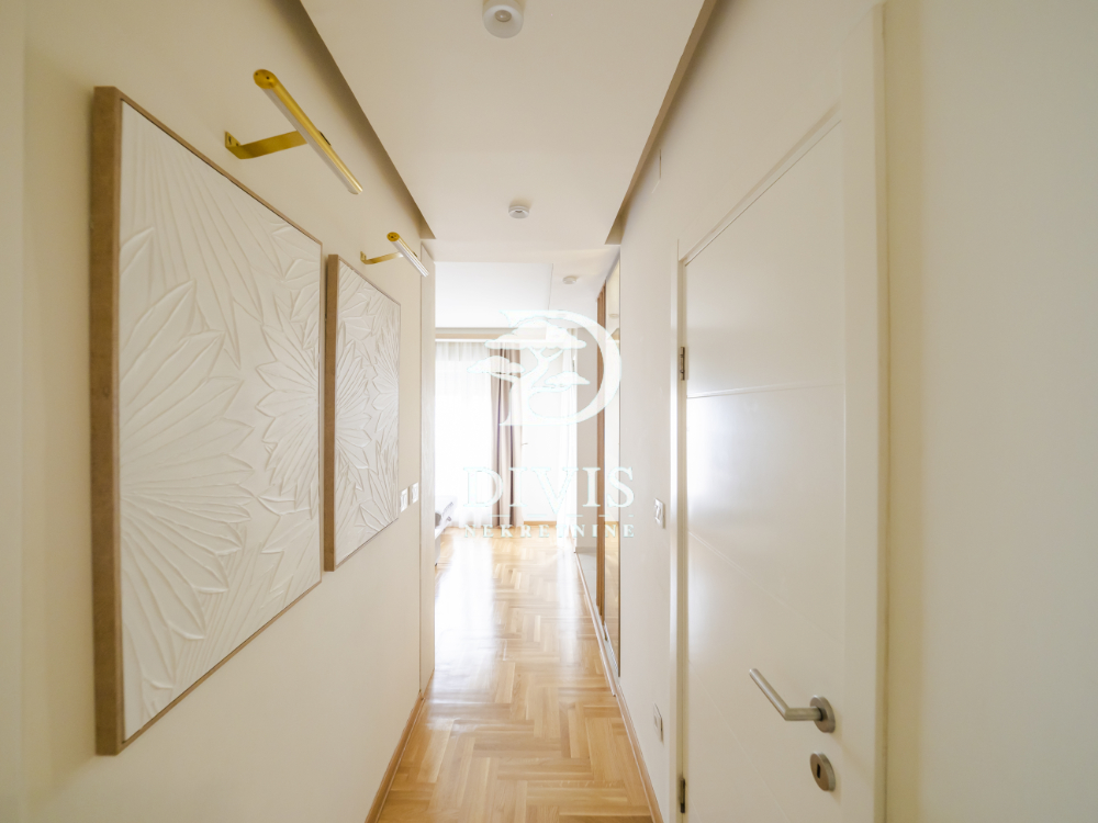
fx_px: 444
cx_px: 549
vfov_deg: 85.7
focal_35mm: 14
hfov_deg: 102.1
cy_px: 412
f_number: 4
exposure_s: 1/40
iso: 400
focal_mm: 7
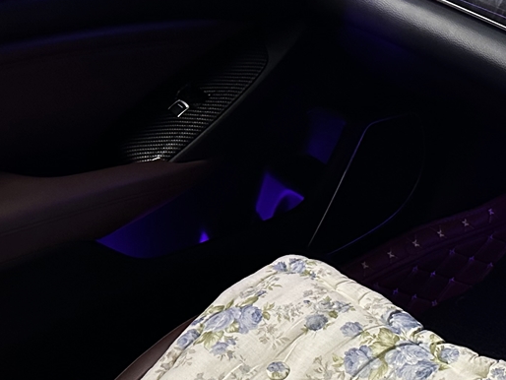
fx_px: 1024
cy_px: 263
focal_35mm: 70
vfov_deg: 20.9
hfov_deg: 27.3
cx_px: 396
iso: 1000
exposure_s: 1/40
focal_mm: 6.86
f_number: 1.78
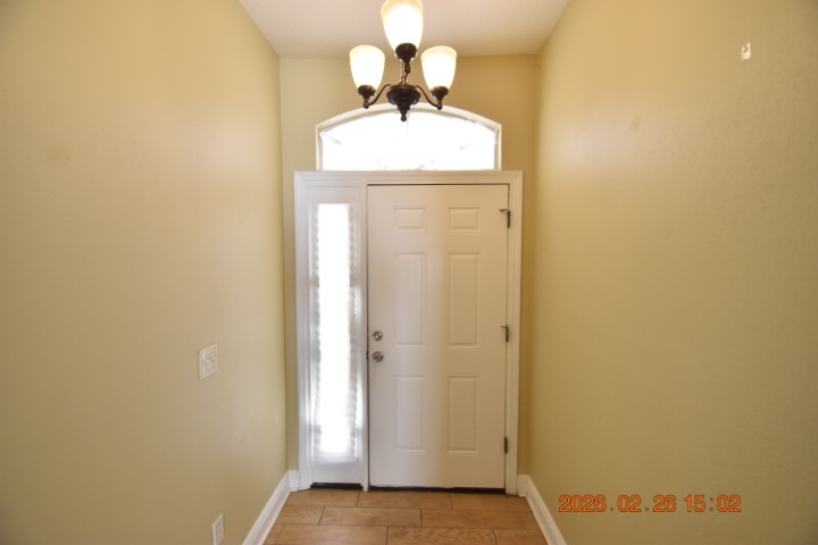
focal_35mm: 15
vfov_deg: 77.3
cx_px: 409
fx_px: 341
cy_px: 272
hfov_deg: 100.4
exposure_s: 1/180
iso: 800
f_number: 3.5
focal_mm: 10
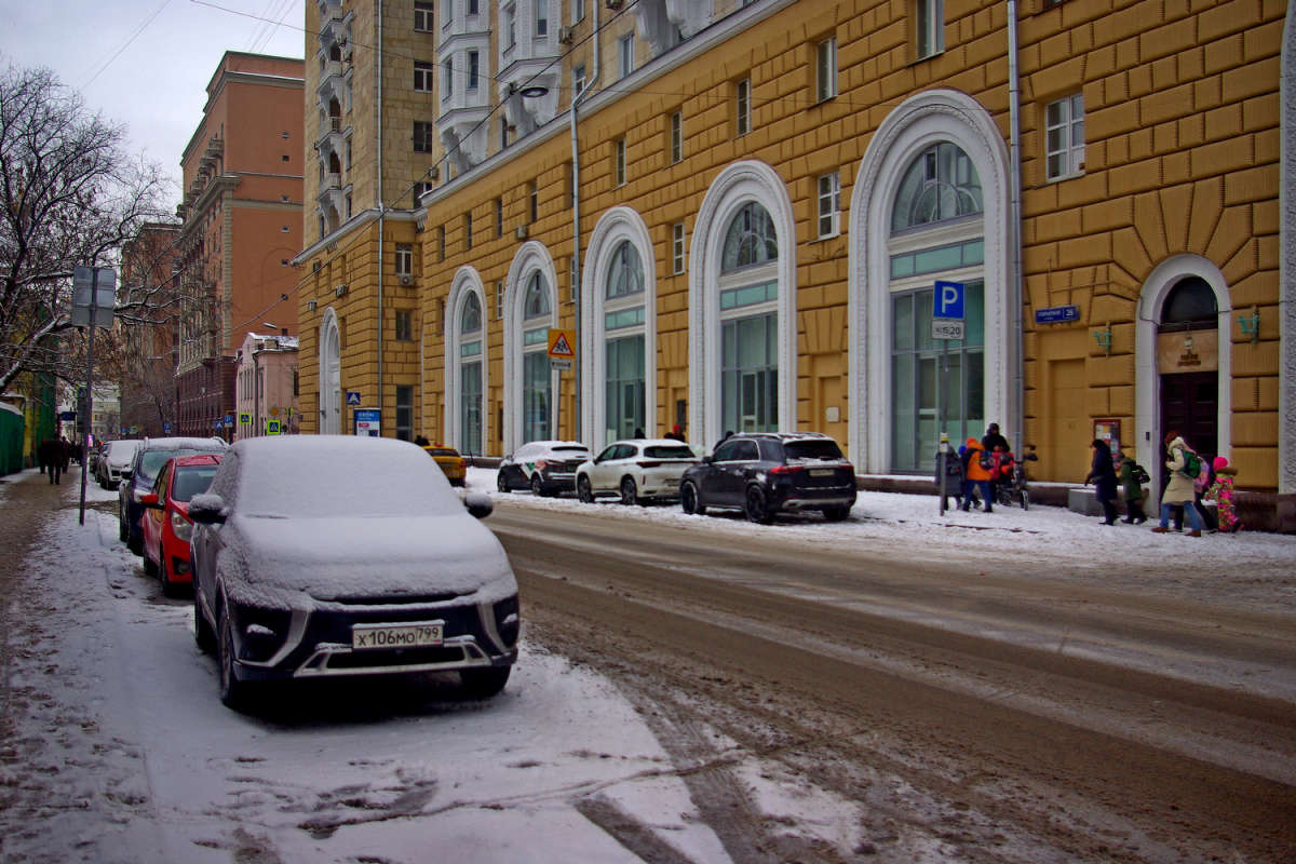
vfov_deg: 36.9
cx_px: 648
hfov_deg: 53.1
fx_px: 1296
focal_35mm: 36
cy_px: 432
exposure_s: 1/320
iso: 100
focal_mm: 24
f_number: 4.5
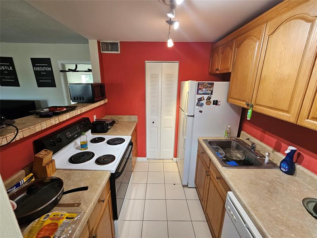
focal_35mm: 13
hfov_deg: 106.2
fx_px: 119
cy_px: 119
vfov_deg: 89.9
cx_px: 158
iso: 200
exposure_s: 1/60
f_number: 2.2
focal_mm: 2.2
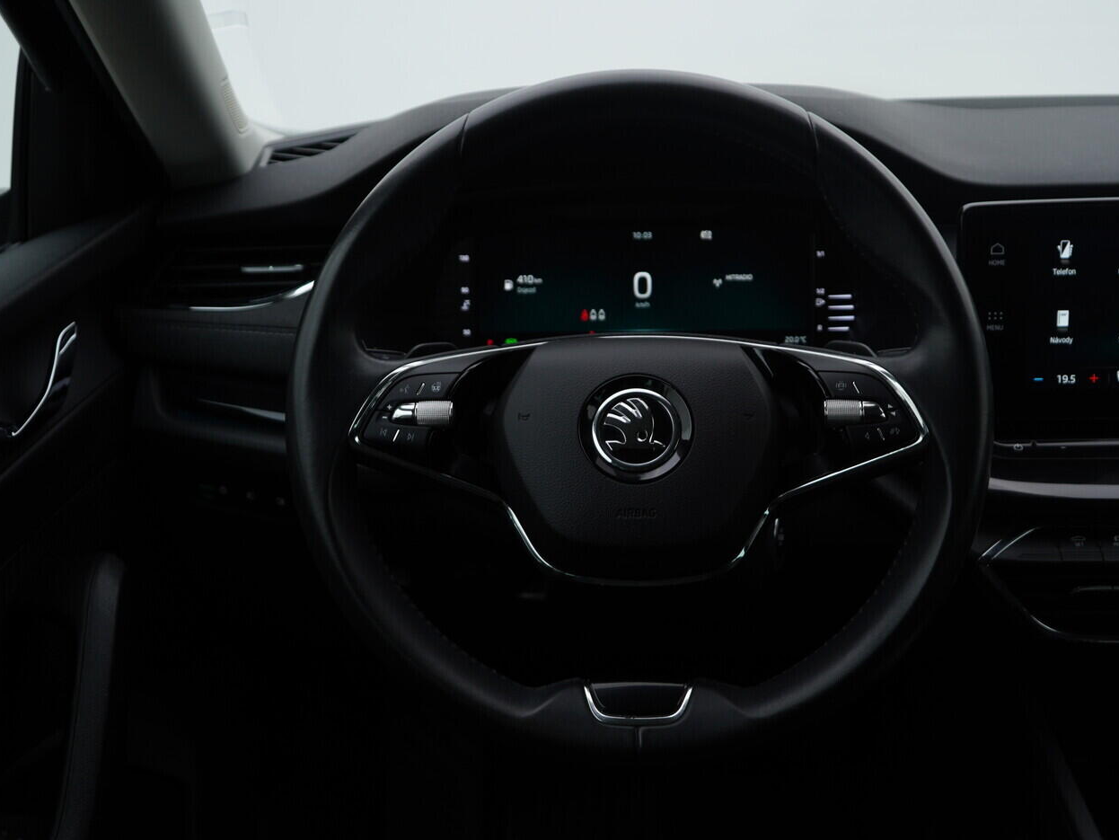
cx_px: 627
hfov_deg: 46.7
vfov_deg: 36.0
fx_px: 1293
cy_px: 417
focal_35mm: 40
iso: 125
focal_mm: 24
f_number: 4
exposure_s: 1/60
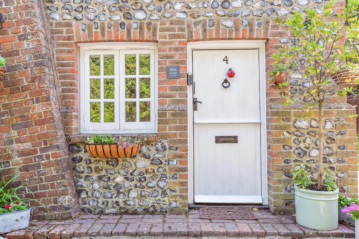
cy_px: 120
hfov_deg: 67.4
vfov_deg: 47.9
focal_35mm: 27
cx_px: 180
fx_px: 269
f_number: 7.1
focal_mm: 18
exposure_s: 1/160
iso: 500
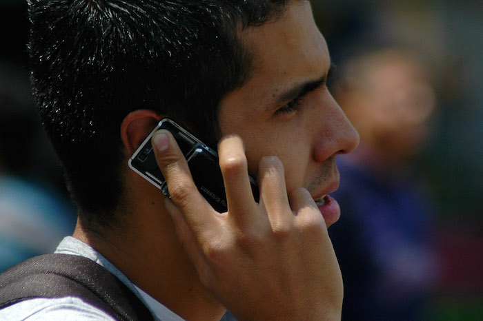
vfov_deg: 4.4
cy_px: 160
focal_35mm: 315
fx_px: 4224
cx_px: 242
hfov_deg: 6.5
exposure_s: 1/800
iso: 200
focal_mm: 210
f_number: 5
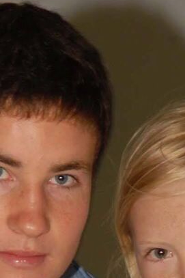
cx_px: 109
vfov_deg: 5.9
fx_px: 2661
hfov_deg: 4.0
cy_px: 356
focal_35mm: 345
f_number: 5.3
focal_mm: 78
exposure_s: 1/60
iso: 200
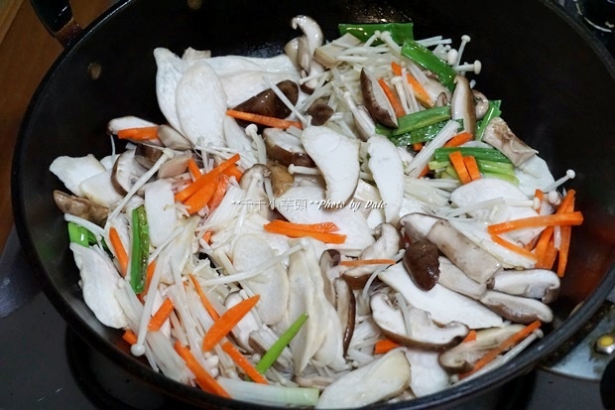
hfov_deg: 32.6
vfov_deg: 22.1
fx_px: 1050
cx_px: 308
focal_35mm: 62
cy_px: 205
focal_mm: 41
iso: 3200
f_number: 5.6
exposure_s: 1/100
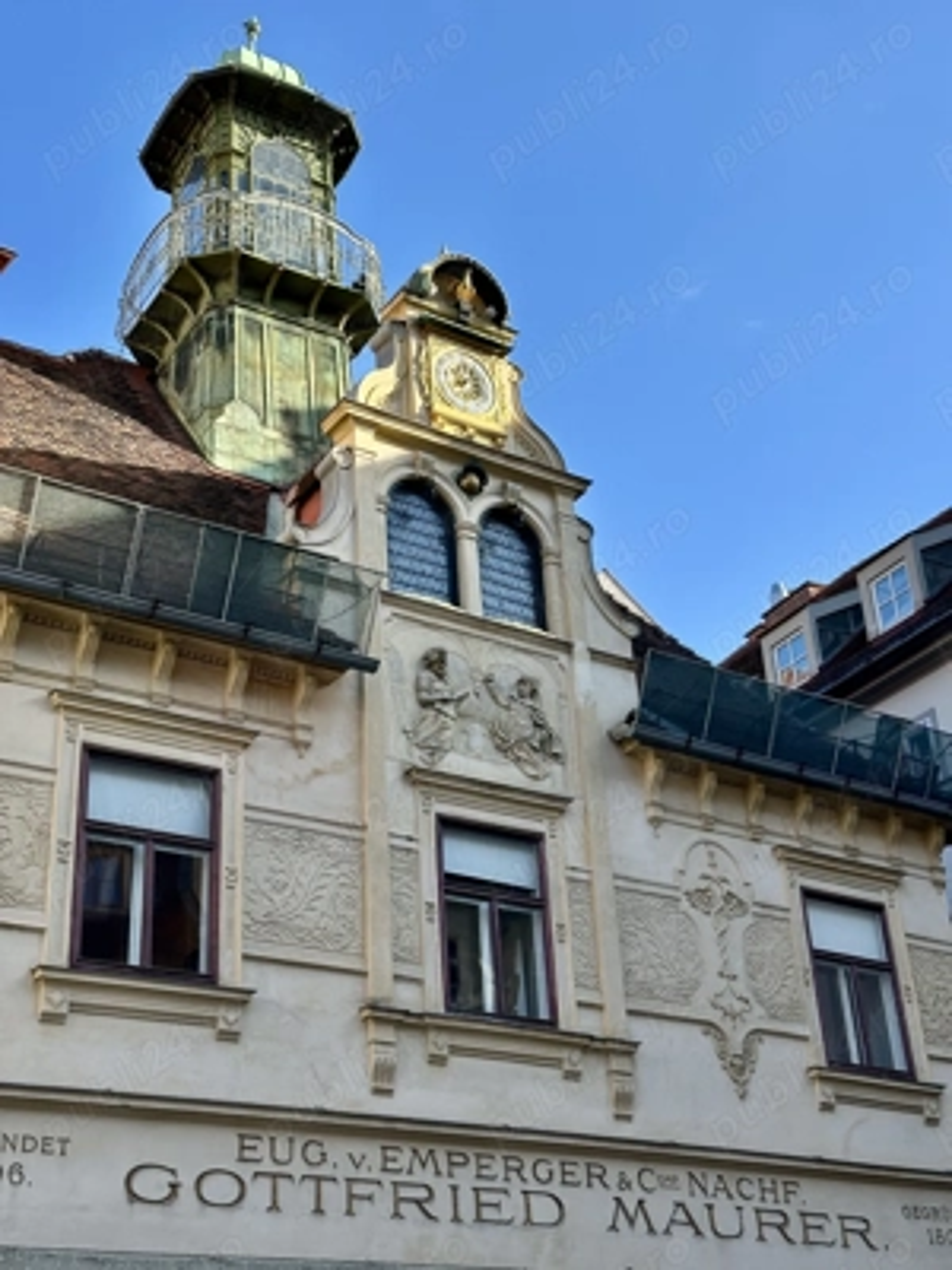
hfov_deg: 30.3
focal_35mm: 48
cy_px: 635
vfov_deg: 39.7
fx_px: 1760
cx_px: 476
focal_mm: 6.86
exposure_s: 1/2304
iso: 64
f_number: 1.78
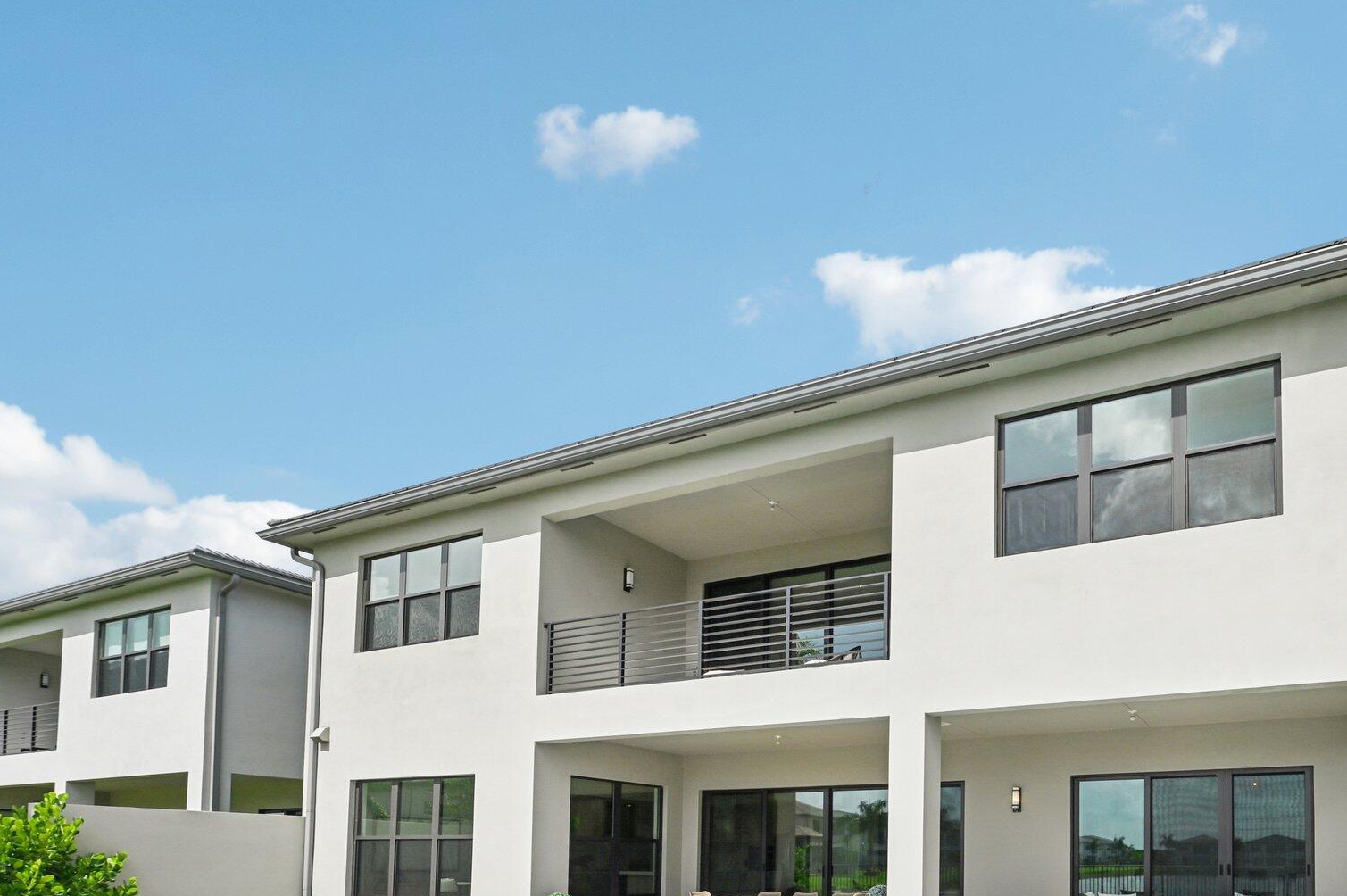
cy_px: 577
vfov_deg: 63.3
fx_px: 710
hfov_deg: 85.6
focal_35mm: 19
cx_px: 822
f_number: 8
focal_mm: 14
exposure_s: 1/640
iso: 100
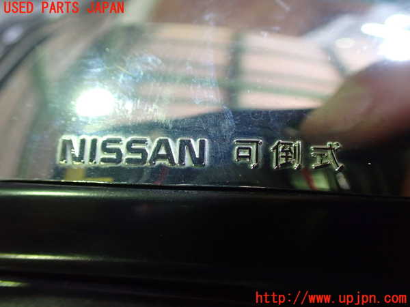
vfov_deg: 46.8
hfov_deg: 60.0
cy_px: 154
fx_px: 355
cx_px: 205
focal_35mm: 30
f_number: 2.3
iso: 800
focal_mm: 5.4
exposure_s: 1/80
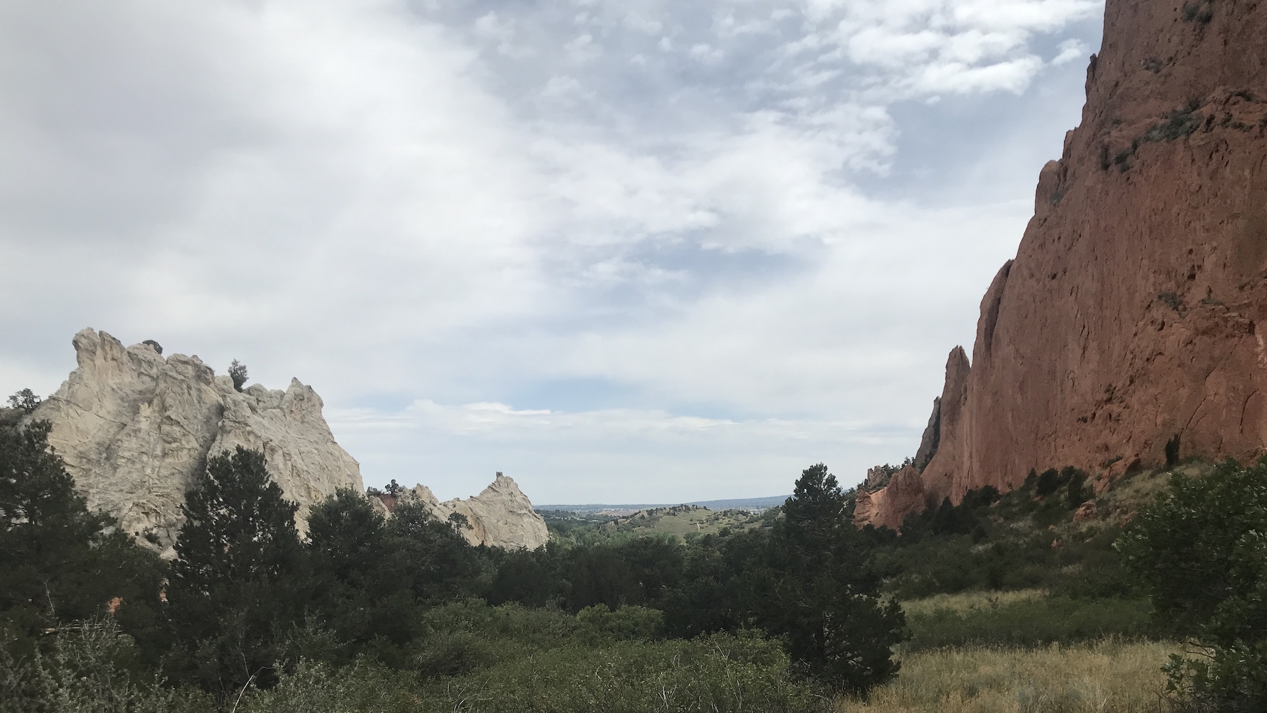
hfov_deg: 62.6
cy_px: 440
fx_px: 1041
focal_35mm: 31
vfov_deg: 37.6
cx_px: 634
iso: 20
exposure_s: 1/4566
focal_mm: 3.99
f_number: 1.8
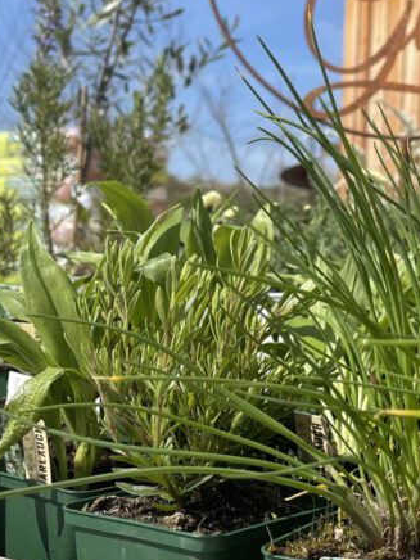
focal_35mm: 61
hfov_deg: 23.1
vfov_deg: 31.4
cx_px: 415
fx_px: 987
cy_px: 189
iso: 32
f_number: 1.6
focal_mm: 5.1
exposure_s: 1/3257
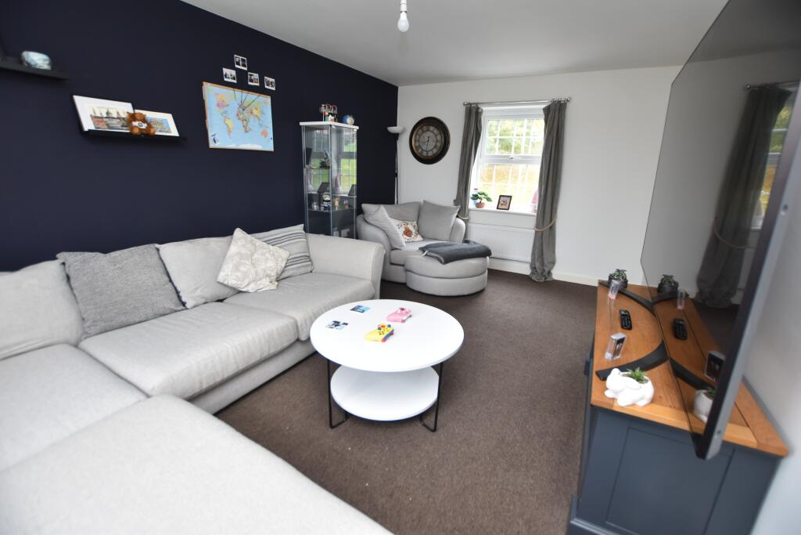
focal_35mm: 15
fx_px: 334
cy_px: 268
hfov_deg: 100.4
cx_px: 400
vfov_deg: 77.3
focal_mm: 10
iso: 450
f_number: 3.5
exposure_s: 1/15
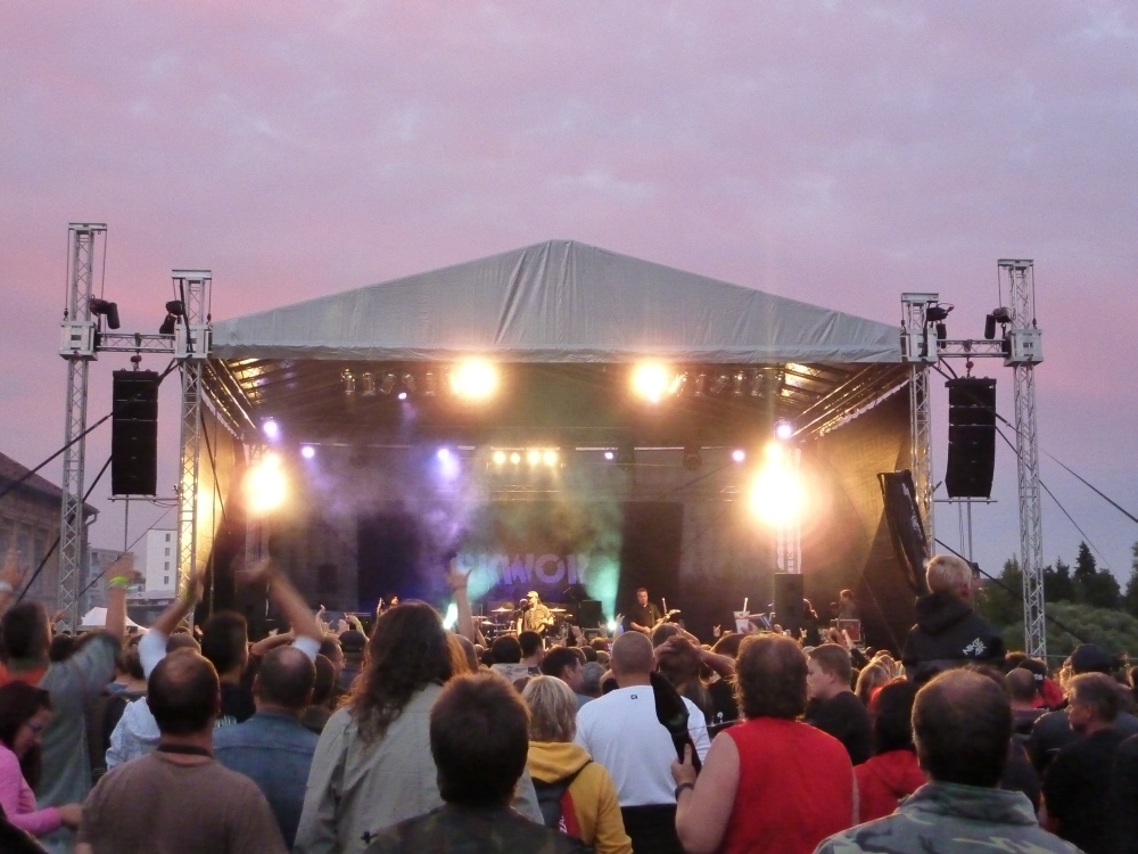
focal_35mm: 48
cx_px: 569
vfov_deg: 30.3
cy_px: 427
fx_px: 1578
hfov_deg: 39.7
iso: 1250
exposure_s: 1/60
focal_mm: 7.9
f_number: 3.8
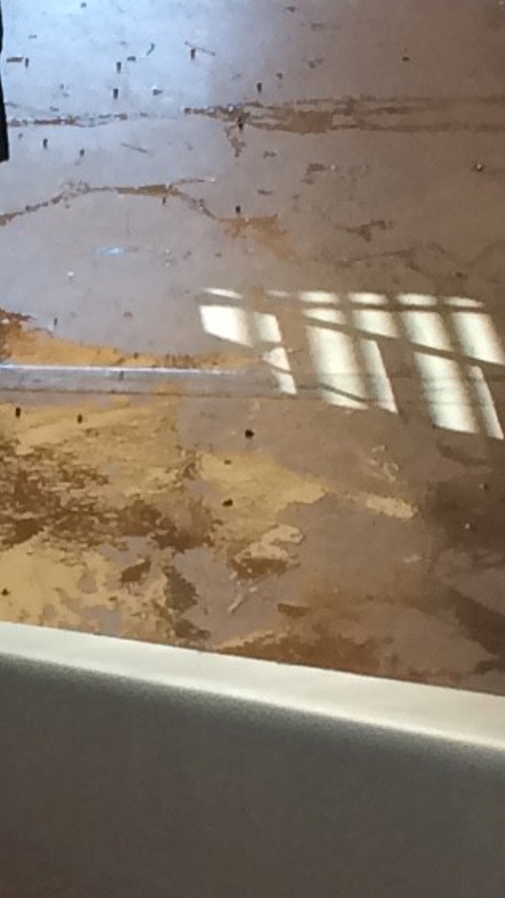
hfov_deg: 6.5
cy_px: 376
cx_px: -333
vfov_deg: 11.8
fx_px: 4359
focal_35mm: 183
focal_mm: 4.15
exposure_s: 1/33
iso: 32
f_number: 2.2
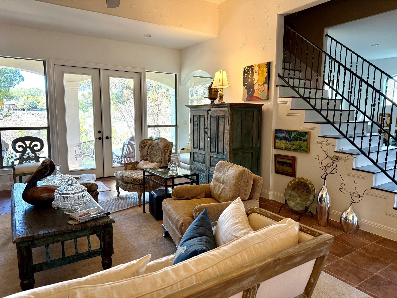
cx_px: 198
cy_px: 149
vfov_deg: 56.8
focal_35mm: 24
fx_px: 275
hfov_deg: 71.6
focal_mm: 6.76
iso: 200
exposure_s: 1/86
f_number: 1.78
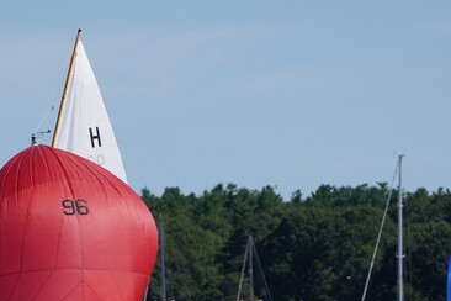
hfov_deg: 3.9
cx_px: 176
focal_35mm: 524
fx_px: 6564
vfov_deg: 2.6
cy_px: 229
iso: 100
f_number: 5
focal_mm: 160
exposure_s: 1/1000
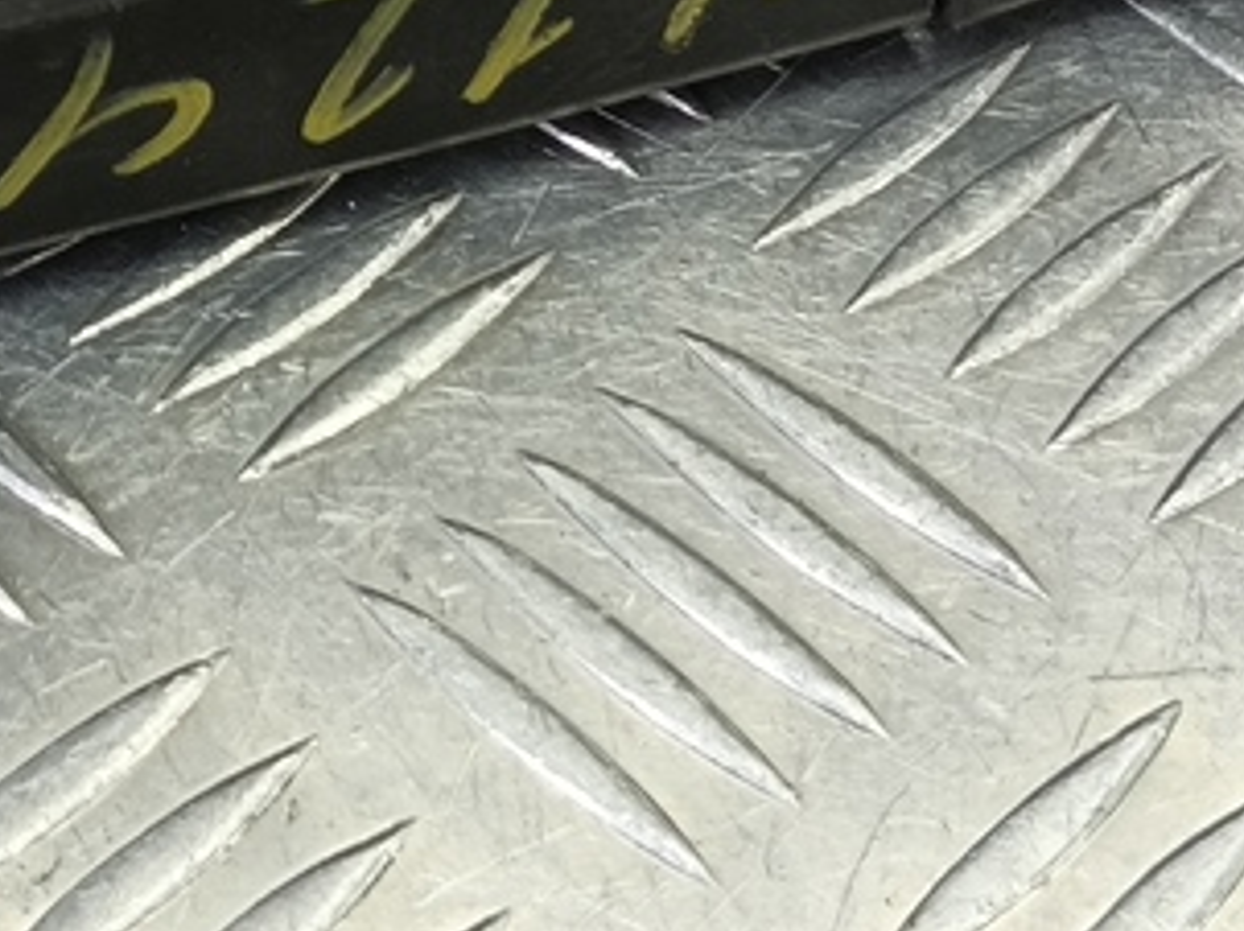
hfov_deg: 23.9
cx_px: -21
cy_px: -140
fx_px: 2801
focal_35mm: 78
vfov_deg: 18.1
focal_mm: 4.11
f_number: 1.6
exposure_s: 1/50
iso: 130
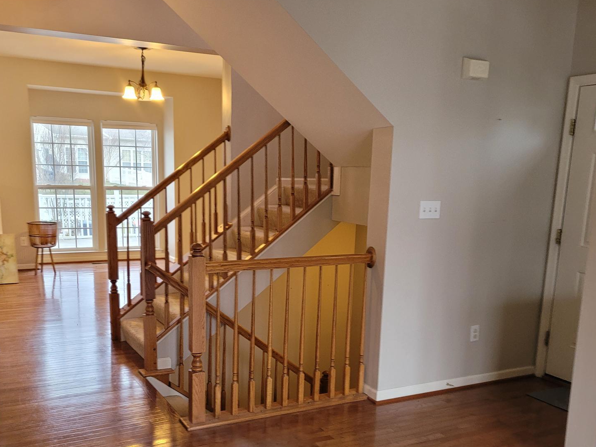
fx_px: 637
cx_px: 268
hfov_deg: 50.1
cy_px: 299
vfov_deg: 38.2
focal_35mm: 37
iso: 160
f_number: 1.8
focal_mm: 5.4
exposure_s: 1/40
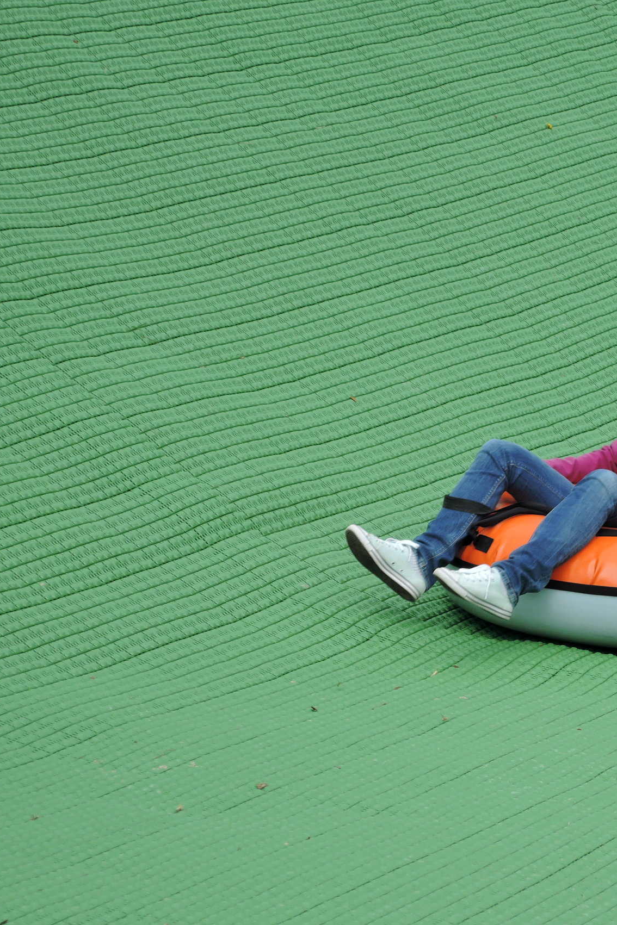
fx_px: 3393
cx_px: 567
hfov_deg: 10.3
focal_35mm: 132
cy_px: 463
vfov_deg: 15.5
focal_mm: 20.2
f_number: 5
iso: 80
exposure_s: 1/400
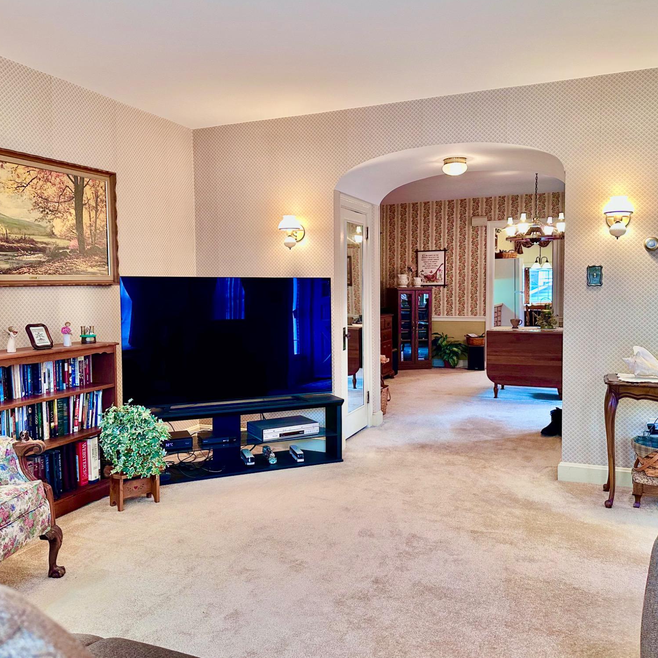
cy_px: 326
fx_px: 624
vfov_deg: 55.6
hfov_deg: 55.6
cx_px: 306
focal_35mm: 29
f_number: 1.78
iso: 250
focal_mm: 6.86
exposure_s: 1/60
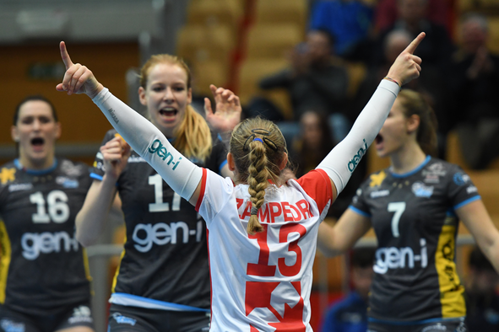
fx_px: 3638
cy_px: 166
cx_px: 250
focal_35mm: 262
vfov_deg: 5.2
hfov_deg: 7.8
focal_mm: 175
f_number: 2.8
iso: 3200
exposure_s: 1/1250
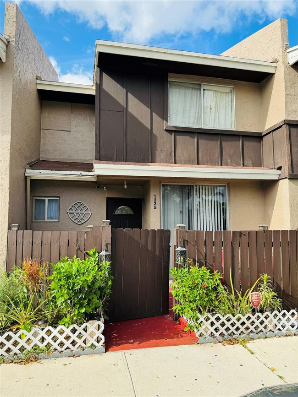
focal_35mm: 24
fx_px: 276
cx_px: 149
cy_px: 198
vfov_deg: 71.6
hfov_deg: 56.8
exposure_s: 1/1980
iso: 80
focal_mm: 6.86
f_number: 1.78
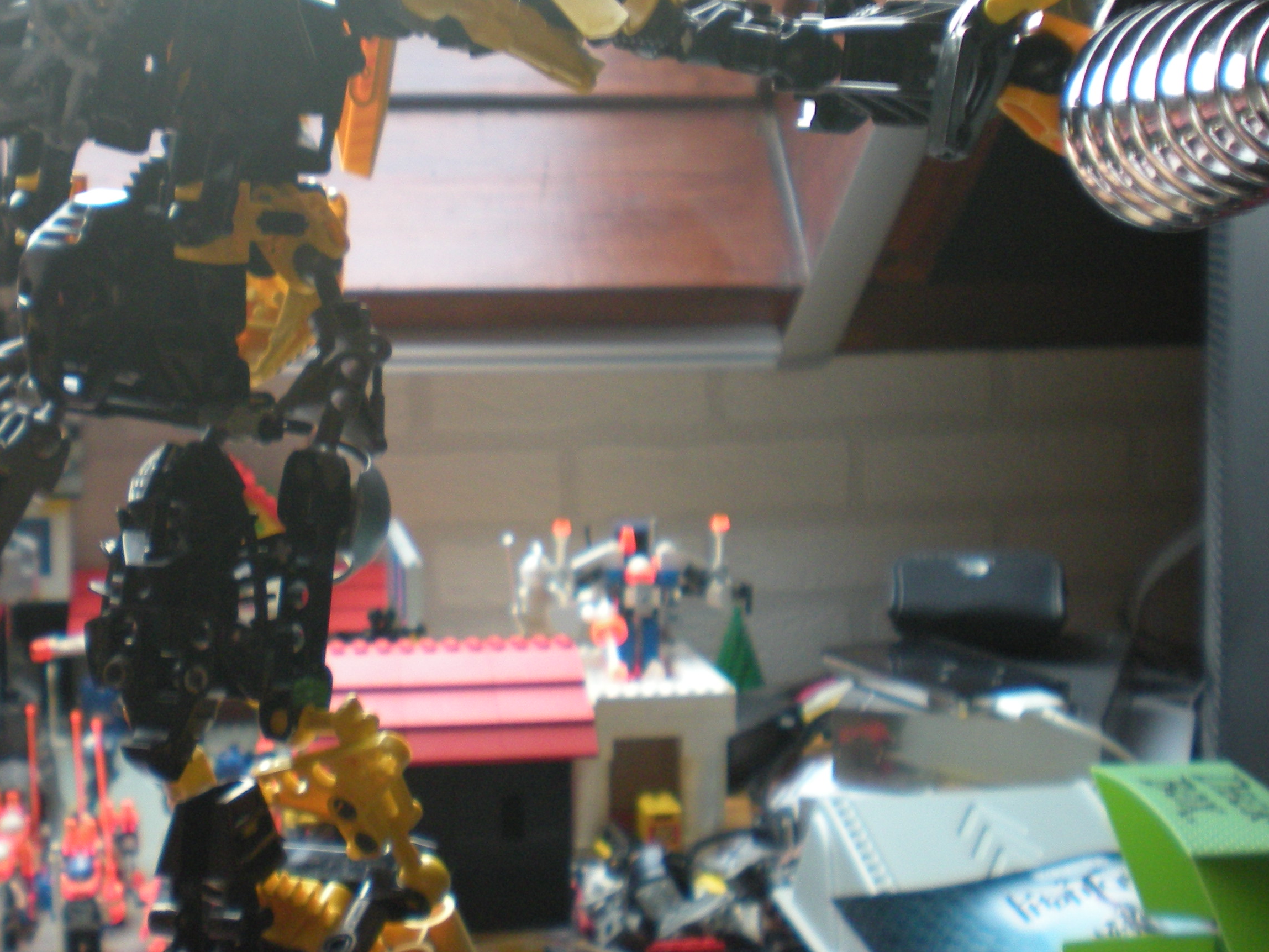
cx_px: 461
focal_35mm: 54
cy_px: 277
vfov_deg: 26.8
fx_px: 1980
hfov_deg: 35.3
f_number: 3.1
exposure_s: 1/10.3
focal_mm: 6.3
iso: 200
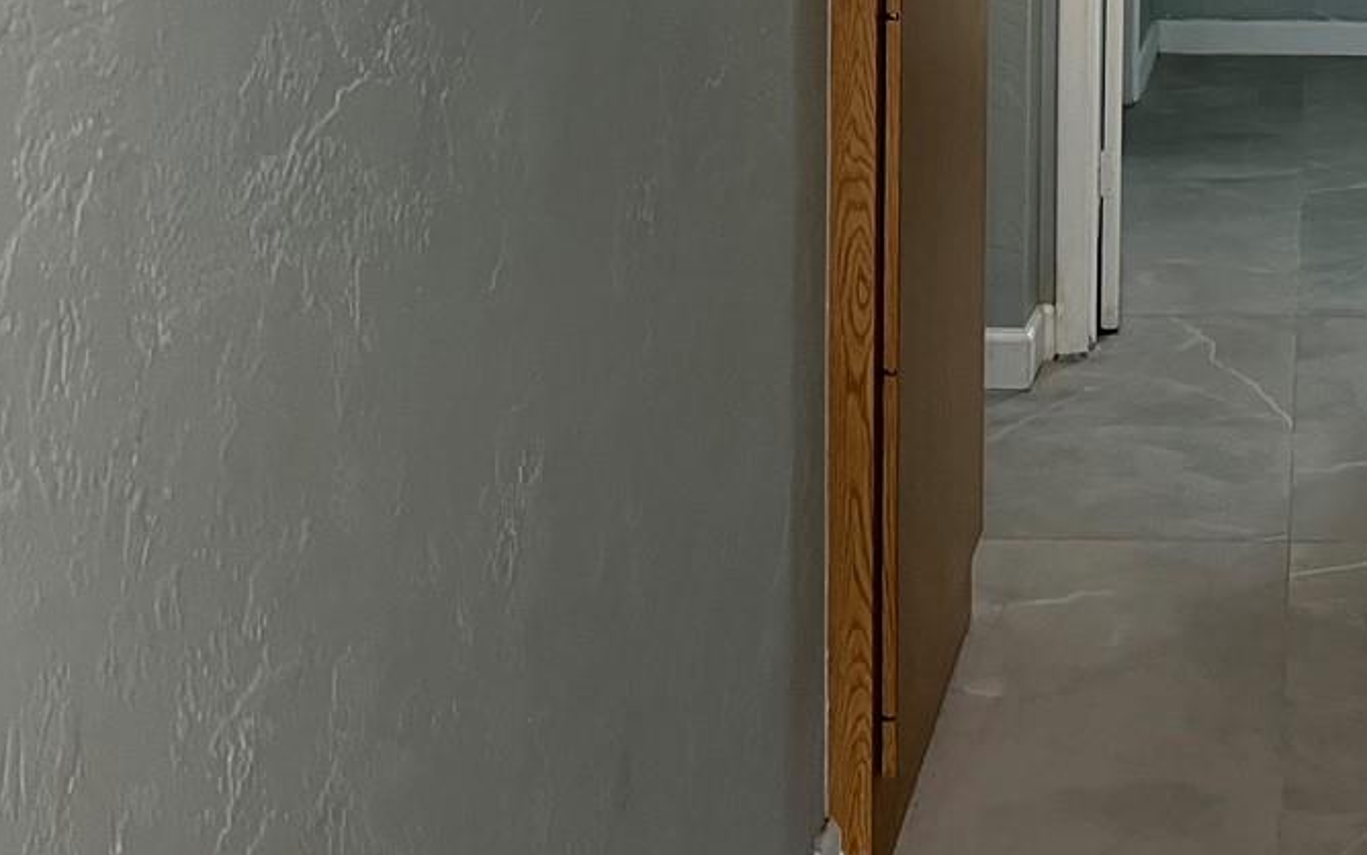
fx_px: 2460
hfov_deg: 28.9
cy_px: -188
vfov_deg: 18.6
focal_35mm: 66
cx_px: 1396
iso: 125
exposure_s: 1/83
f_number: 1.5
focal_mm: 5.7
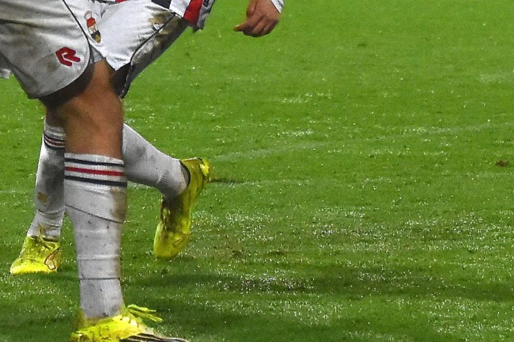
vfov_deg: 5.1
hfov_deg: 7.7
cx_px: 86
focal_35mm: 267
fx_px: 3811
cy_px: -33
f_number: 3.2
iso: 2500
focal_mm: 70
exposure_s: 1/1600
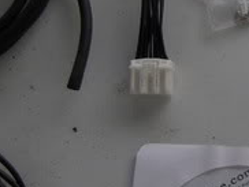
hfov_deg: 15.2
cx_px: 324
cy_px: 12
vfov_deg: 12.0
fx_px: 886
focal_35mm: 123
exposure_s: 1/125
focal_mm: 5
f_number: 2.7
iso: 100
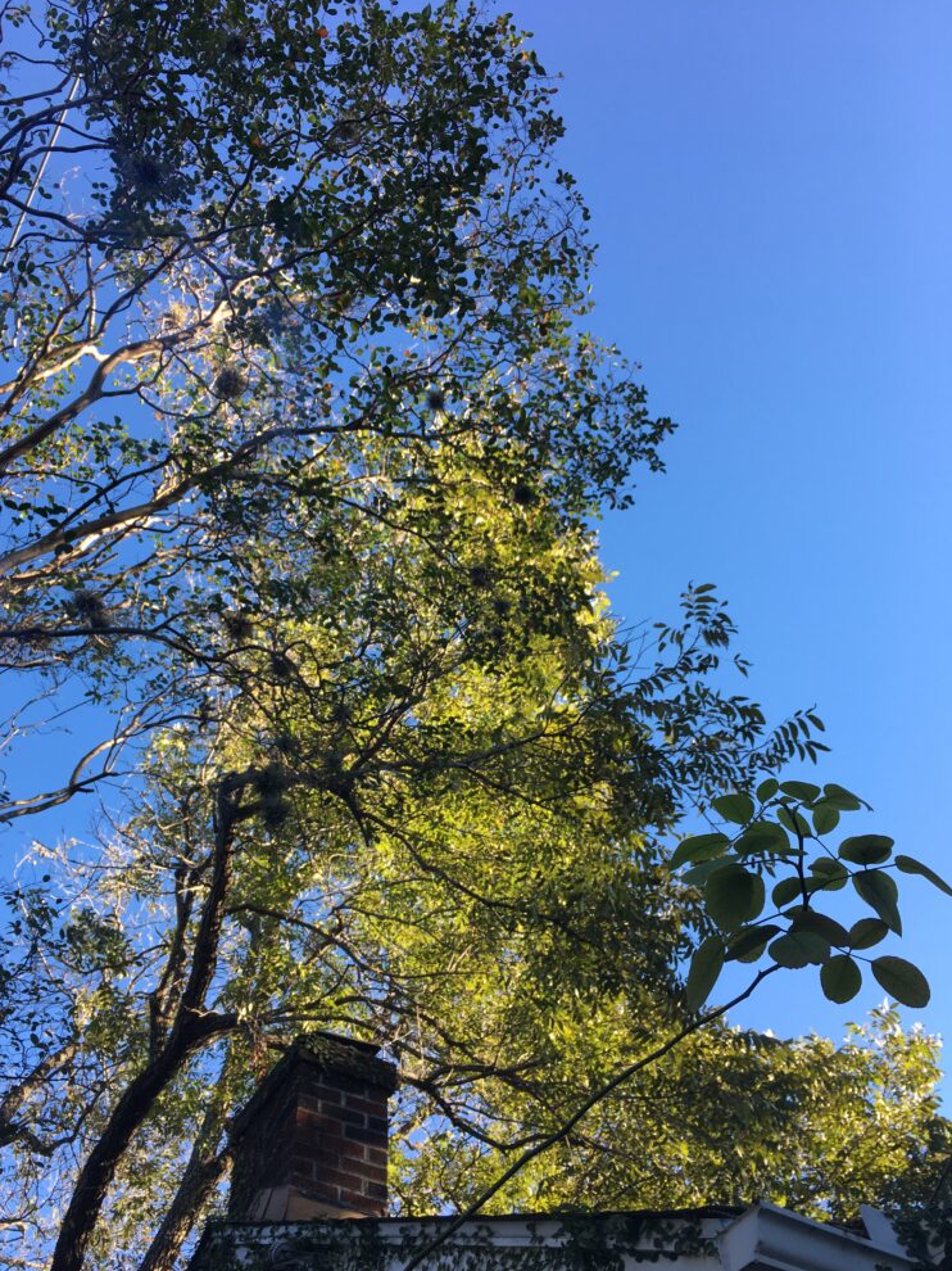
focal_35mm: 30
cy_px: 644
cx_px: 462
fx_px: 1101
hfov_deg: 46.8
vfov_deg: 60.0
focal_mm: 4.15
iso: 25
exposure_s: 1/262
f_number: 2.2
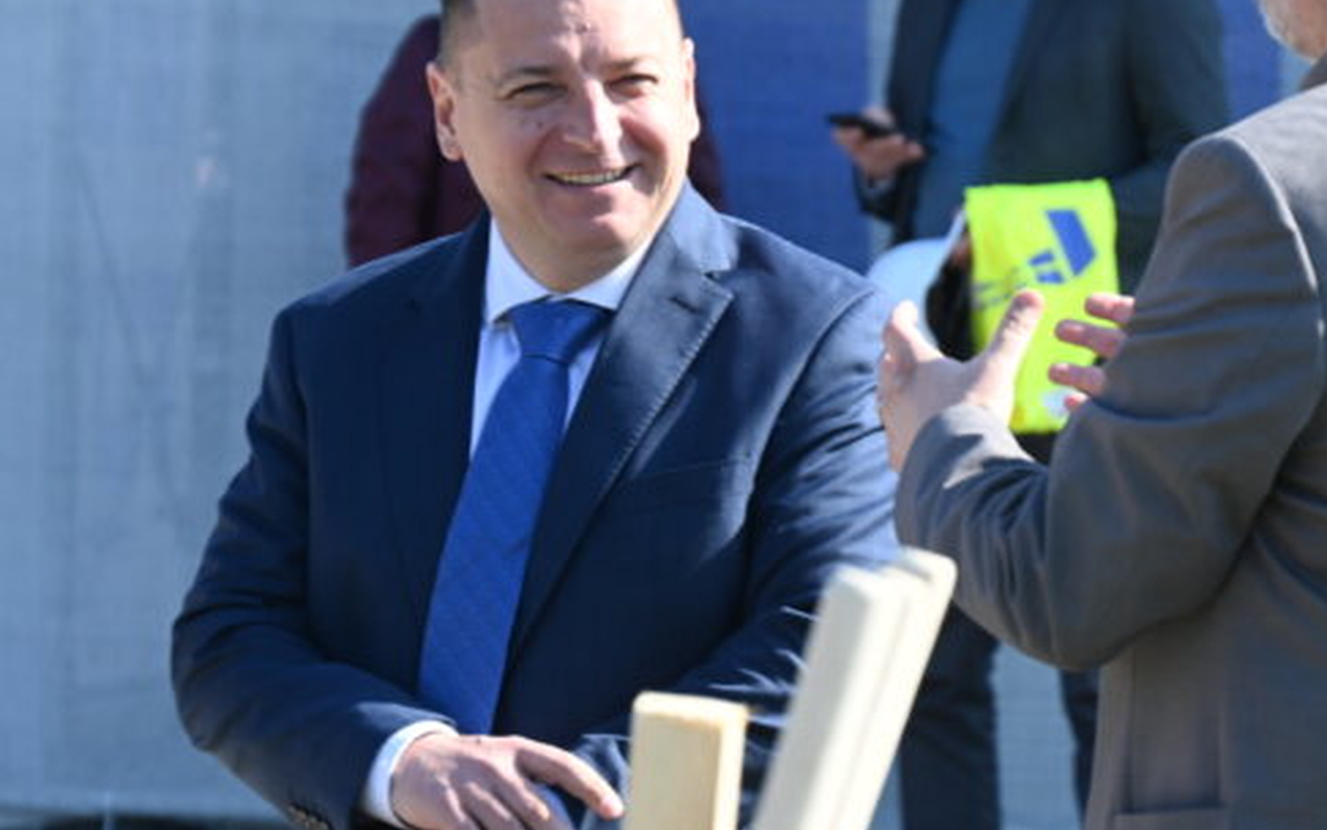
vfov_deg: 4.2
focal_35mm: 311
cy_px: 550
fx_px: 11250
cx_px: 874
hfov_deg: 6.7
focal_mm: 145
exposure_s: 1/160
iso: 110
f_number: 6.3
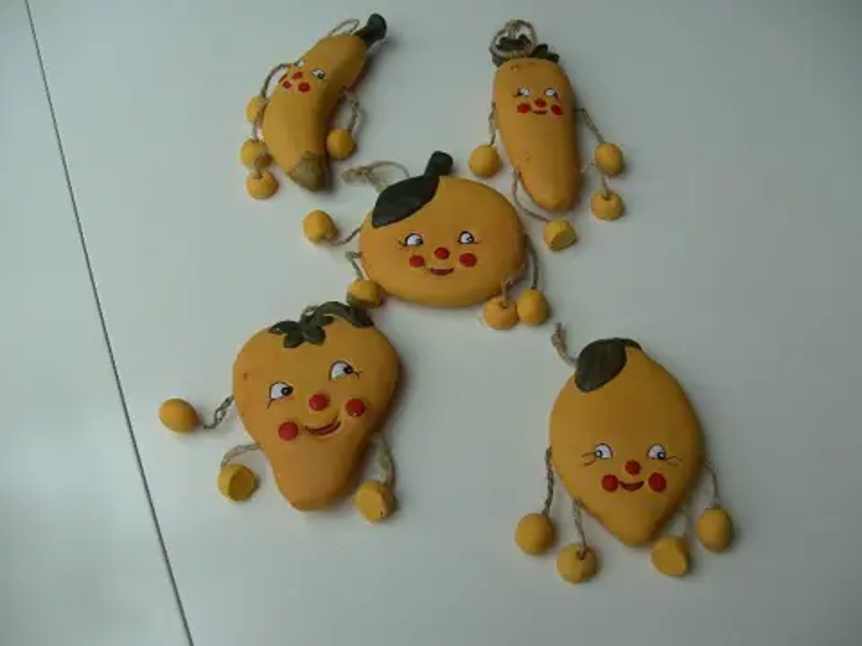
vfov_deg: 38.7
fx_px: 921
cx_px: 431
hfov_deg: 50.1
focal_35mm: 37
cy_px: 323
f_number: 2.8
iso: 80
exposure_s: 1/59
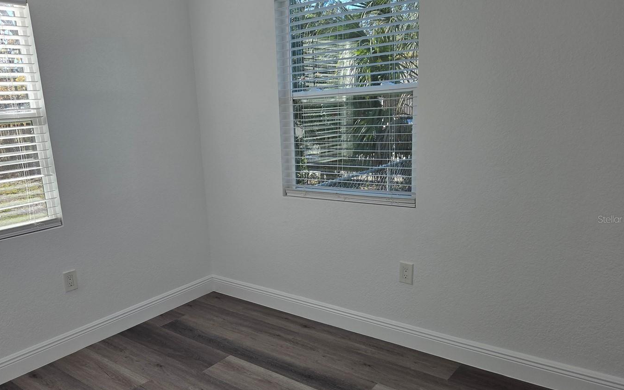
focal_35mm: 29
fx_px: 493
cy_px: 219
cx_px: 270
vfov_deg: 43.1
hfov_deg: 64.4
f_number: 1.8
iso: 80
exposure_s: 1/994
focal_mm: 5.4
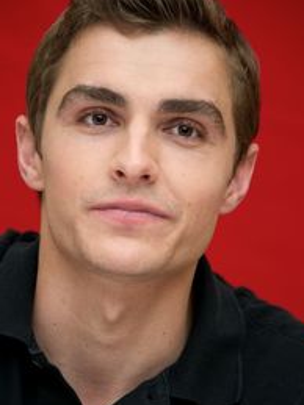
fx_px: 4348
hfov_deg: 4.0
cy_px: 236
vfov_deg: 5.3
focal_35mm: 371
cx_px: 133
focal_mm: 250
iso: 640
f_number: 5.6
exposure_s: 1/60
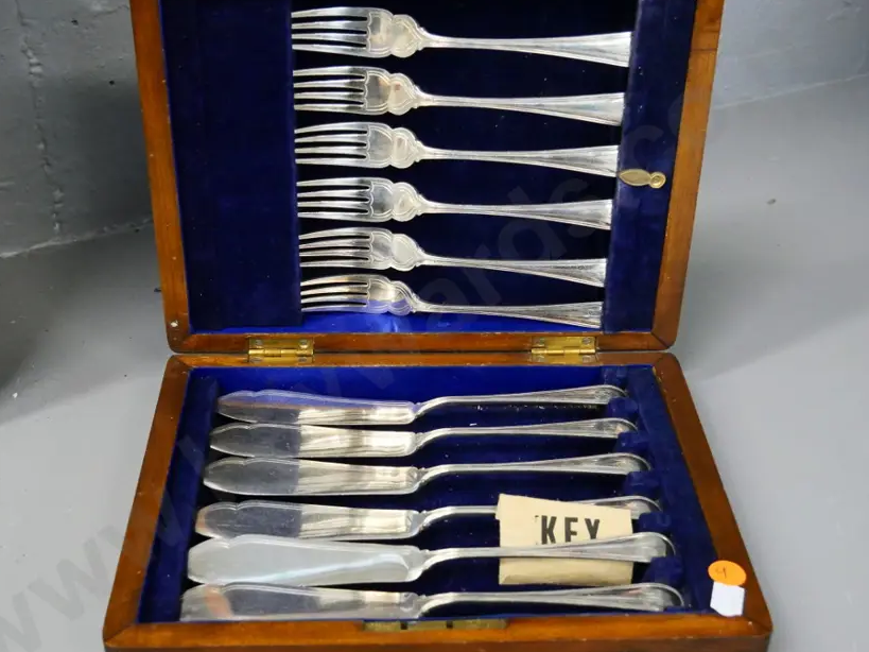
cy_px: 337
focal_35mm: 50
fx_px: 1255
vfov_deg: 29.1
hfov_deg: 38.2
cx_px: 404
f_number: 5
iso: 3200
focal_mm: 20
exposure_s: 1/80
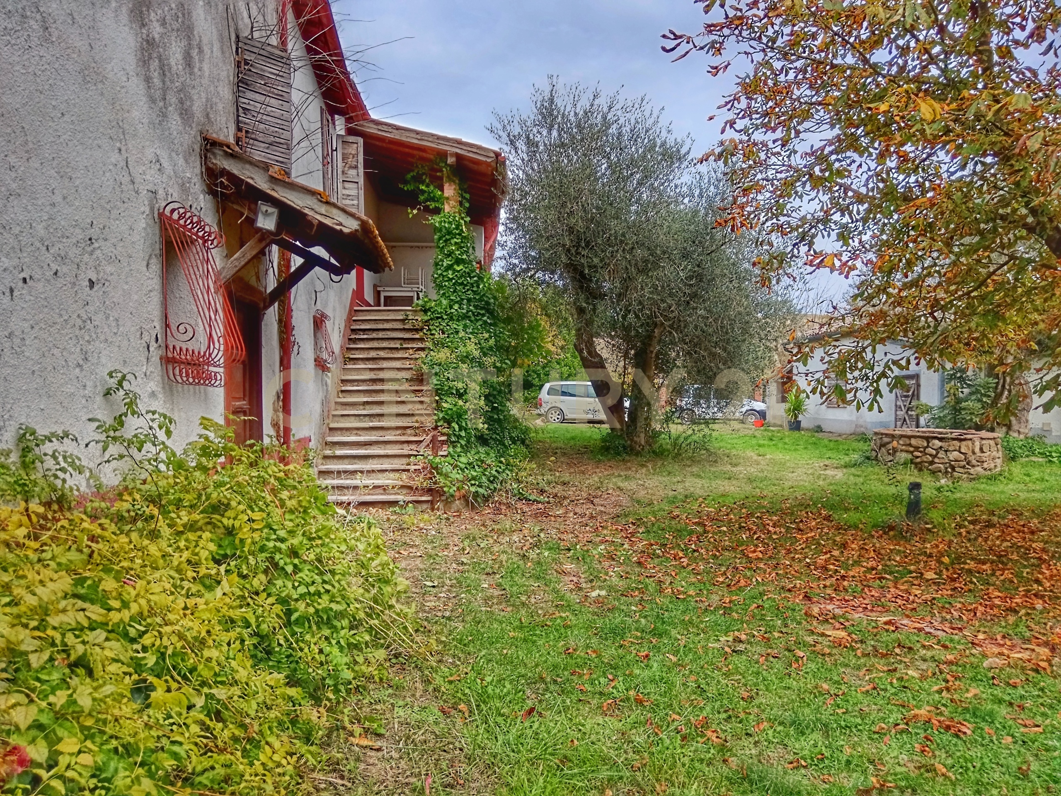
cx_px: 530
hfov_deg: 65.3
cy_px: 398
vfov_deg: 51.4
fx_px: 828
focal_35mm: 27
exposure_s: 1/356
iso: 100
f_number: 1.9
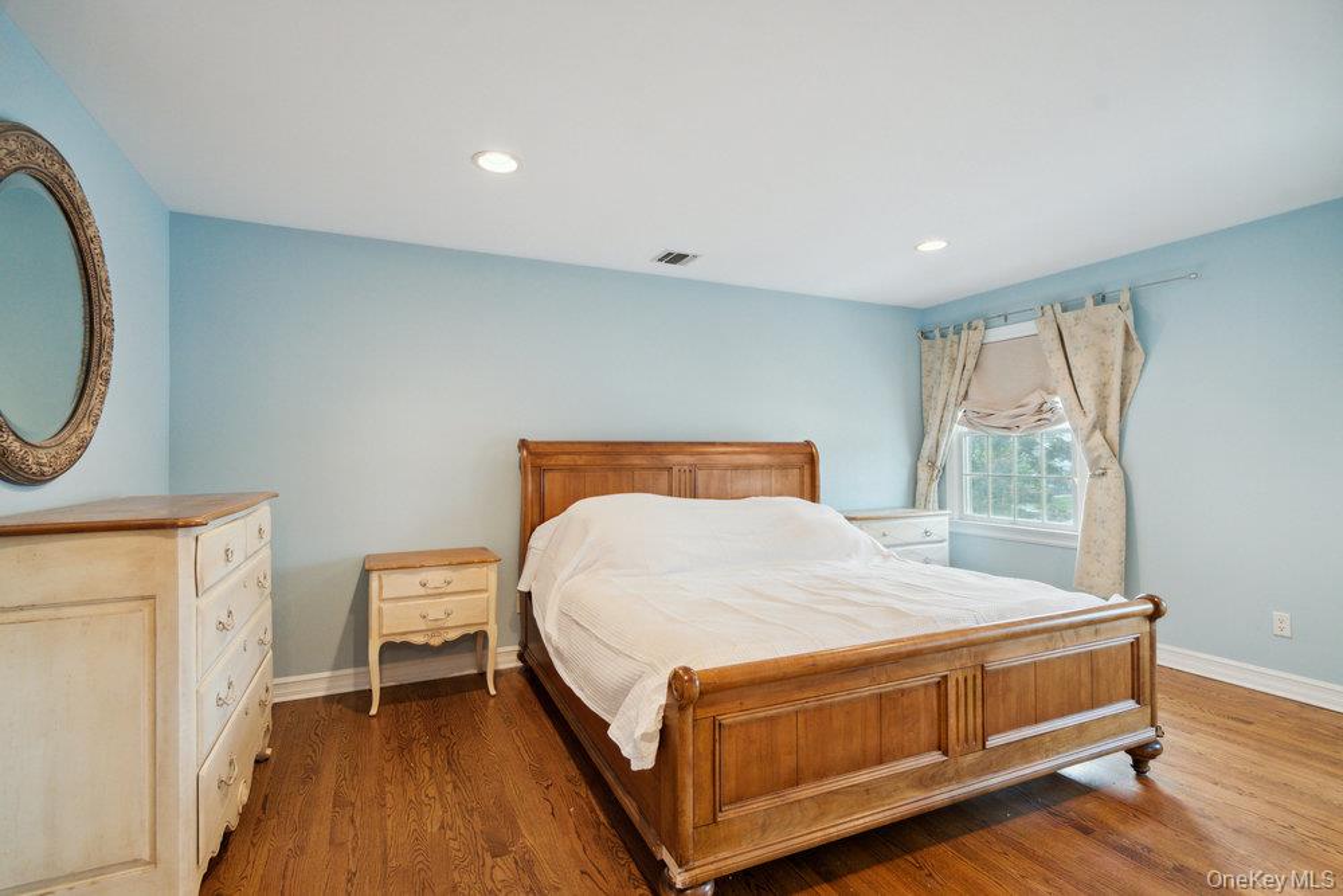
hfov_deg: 96.7
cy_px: 448
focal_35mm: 16
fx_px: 597
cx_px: 672
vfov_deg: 73.8
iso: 2500
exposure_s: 1/125
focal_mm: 16
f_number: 5.6
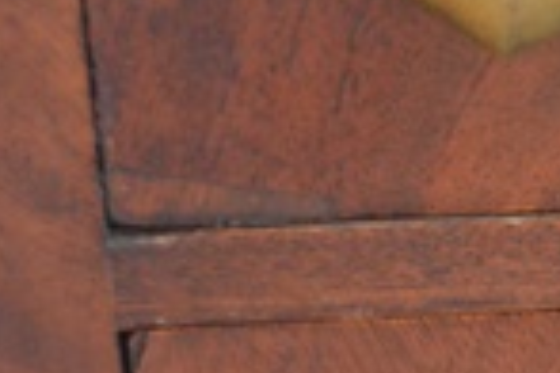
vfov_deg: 7.9
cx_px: 994
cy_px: 434
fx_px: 2675
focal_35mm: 172
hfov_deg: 11.2
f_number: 4.5
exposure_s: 1/15
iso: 3200
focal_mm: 28
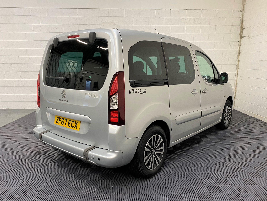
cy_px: 100
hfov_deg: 67.3
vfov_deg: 53.1
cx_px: 134
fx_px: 201
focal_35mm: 26
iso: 160
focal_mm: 4.25
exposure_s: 1/50
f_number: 1.8
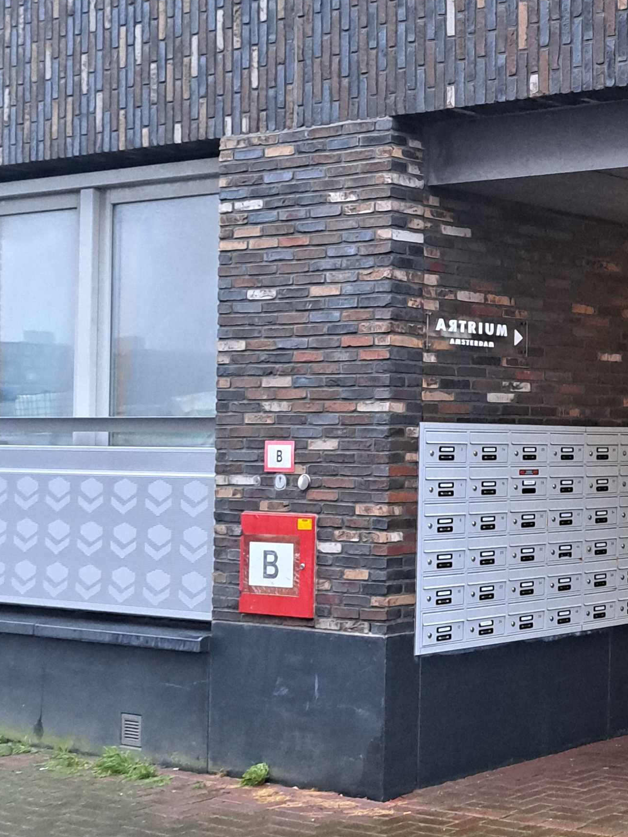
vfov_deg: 30.2
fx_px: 1548
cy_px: 368
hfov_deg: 20.9
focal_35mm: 64
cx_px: 811
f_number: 1.8
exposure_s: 1/50
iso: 500
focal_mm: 5.23
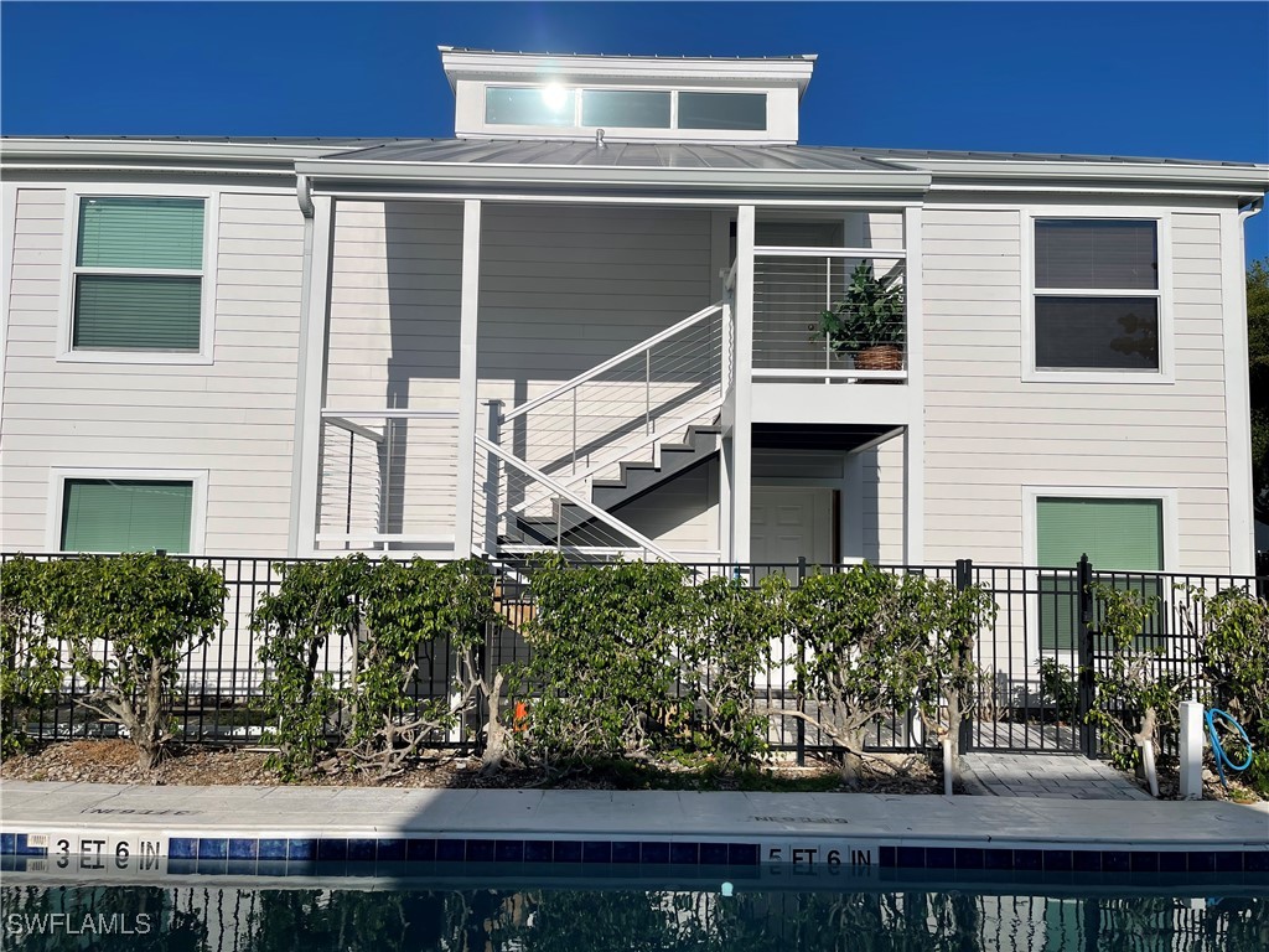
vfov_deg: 54.9
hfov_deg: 69.4
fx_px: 916
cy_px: 476
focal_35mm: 25
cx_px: 634
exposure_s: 1/10989
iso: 32
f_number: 1.6
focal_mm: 5.1
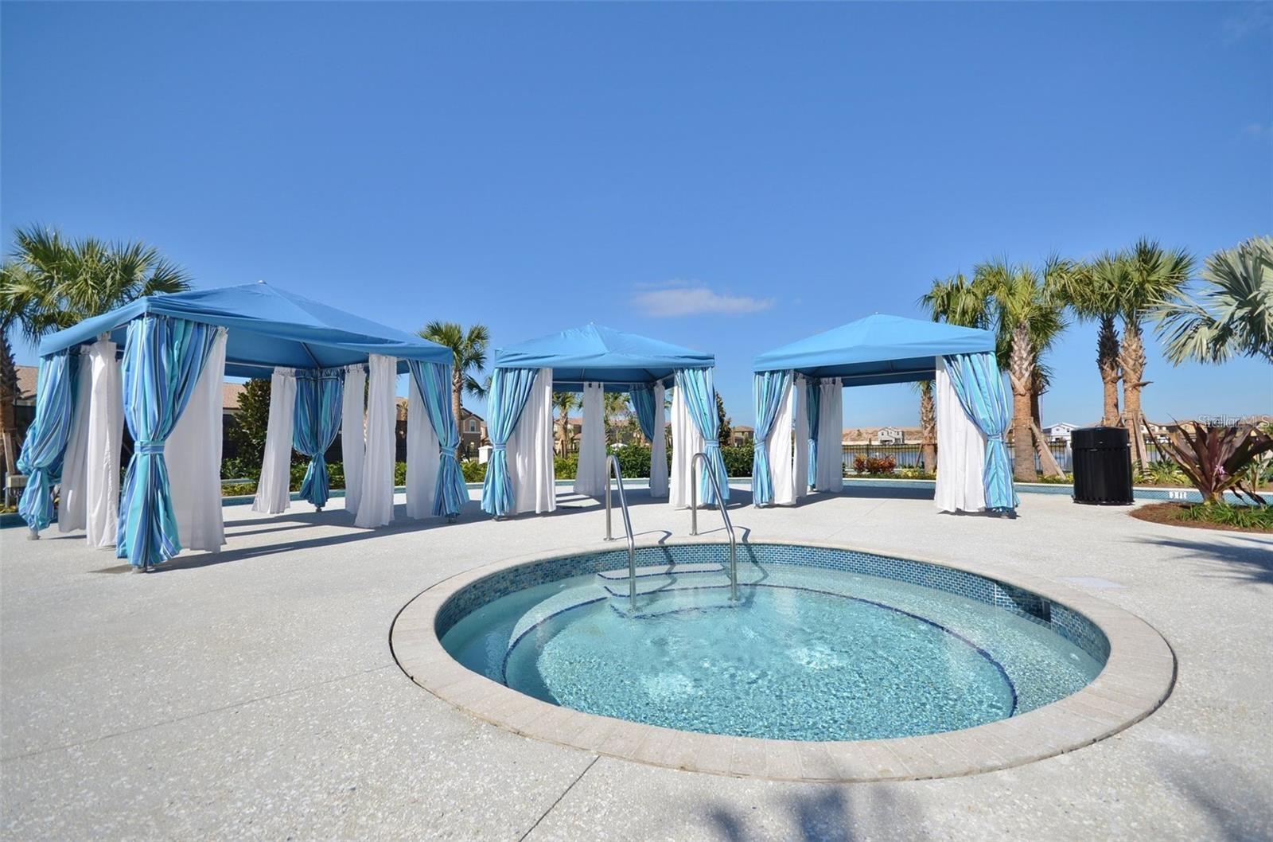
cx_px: 636
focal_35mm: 15
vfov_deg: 77.0
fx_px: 529
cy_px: 421
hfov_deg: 100.5
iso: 160
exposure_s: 1/800
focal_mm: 10
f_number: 7.1
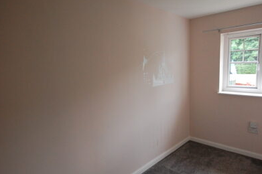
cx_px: 151
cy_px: 99
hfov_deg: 75.6
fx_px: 167
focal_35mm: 23
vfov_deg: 54.8
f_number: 4.5
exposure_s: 1/80
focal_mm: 10
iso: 800
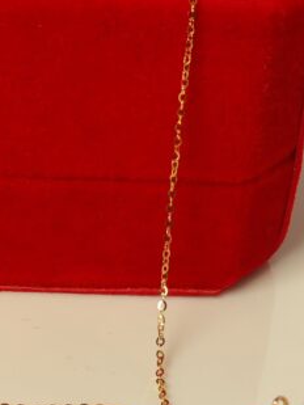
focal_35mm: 176
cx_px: 89
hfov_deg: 8.4
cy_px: 229
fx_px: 2059
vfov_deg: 11.2
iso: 50
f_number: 1.95
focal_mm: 5.52
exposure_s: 1/100
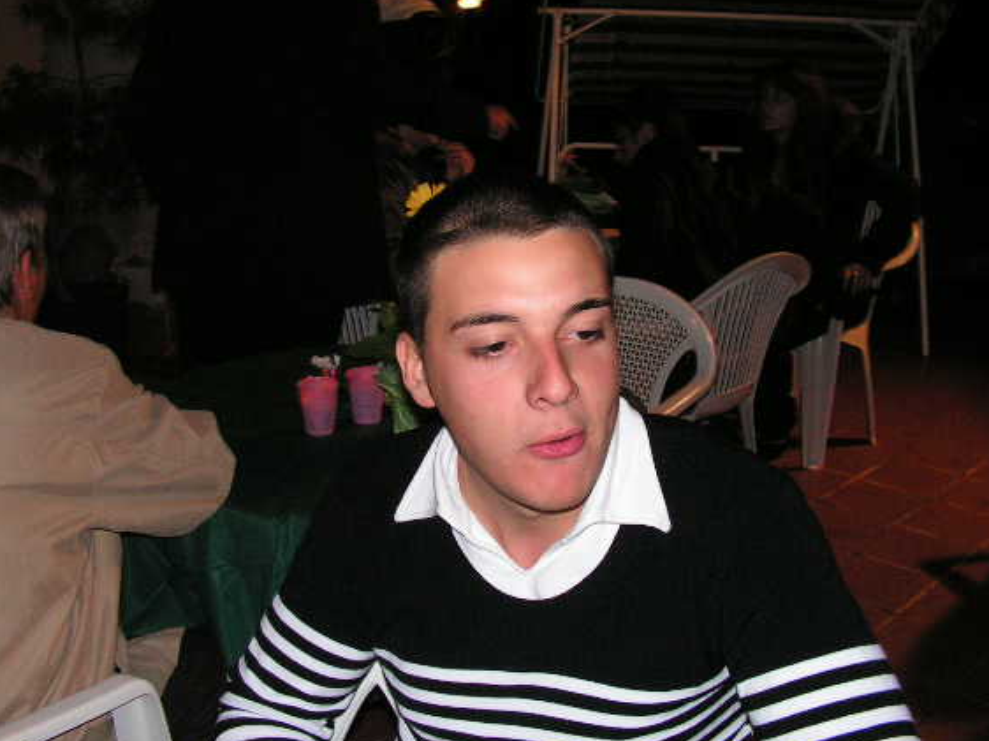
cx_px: 498
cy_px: 384
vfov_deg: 35.1
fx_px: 1171
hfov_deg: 45.8
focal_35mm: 41
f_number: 3.2
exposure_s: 1/40
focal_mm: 6
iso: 200
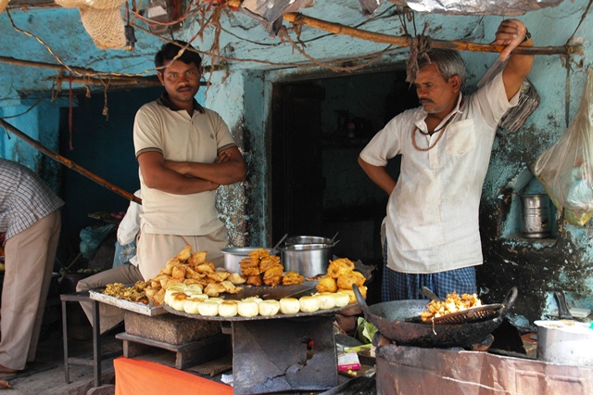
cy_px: 198
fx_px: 938
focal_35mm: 57
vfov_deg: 23.8
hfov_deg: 35.1
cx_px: 296
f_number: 7.1
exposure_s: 1/60
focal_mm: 38
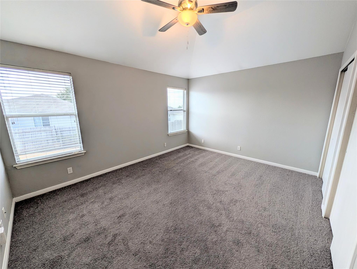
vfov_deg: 94.6
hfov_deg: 110.5
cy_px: 134
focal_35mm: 12
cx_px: 178
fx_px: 124
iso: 49
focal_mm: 2.02
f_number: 1.7
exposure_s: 1/527
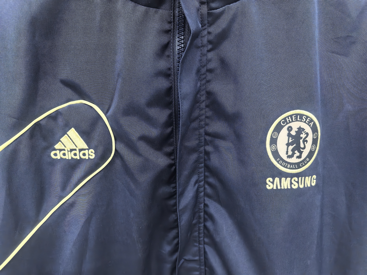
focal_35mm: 27
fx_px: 286
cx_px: 184
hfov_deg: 65.3
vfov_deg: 51.4
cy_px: 138
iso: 500
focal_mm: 6.98
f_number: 2
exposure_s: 1/33.3
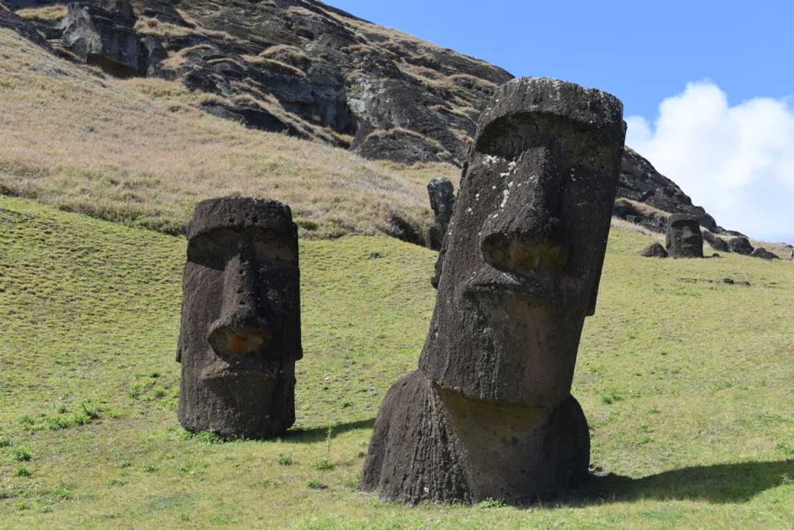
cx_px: 397
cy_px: 265
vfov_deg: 28.1
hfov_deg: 41.1
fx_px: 1059
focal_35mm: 48
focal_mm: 48
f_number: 8
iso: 320
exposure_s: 1/640
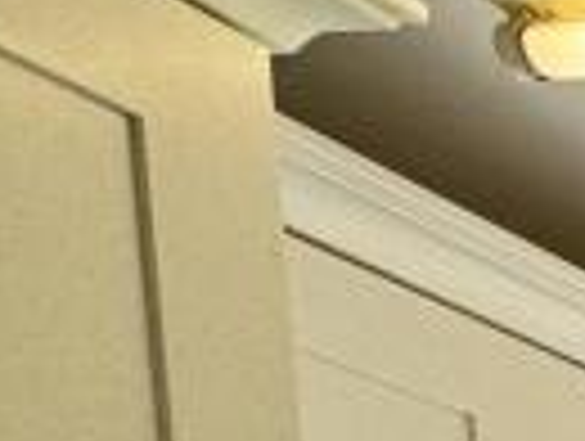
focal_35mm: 110
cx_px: 2038
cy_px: 1269
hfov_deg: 9.6
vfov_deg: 10.3
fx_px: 1862
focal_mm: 2.22
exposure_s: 1/126
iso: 40
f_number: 2.2
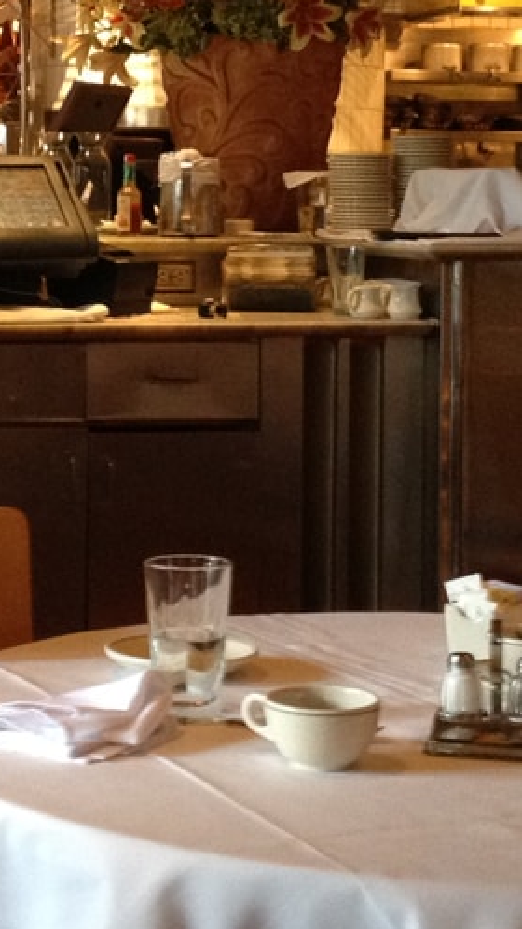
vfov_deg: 20.9
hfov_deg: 11.8
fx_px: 2511
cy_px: 300
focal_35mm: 102
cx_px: 66
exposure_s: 1/20
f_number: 2.4
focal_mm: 4.28
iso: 250
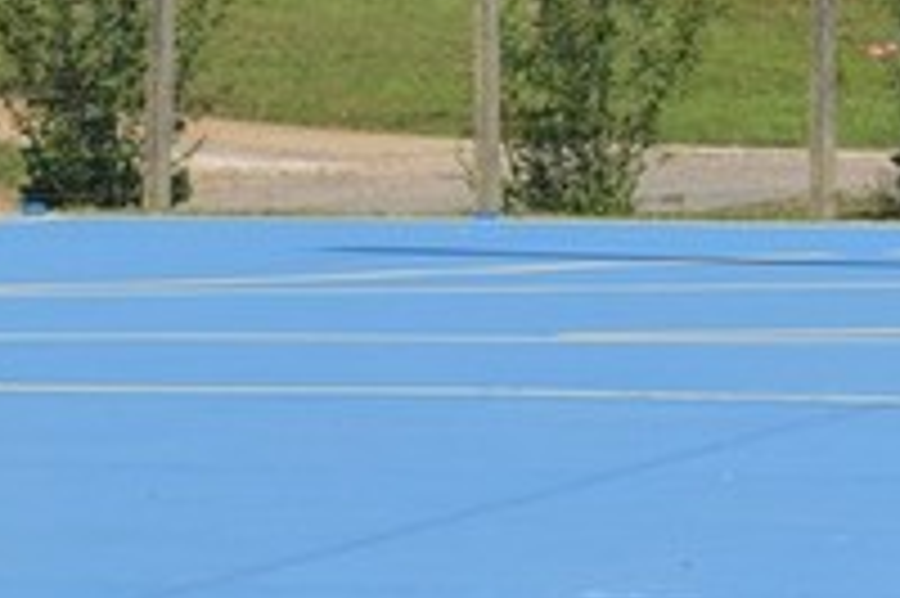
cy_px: -252
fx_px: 8218
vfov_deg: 4.2
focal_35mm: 329
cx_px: 1566
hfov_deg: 6.2
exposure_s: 1/320
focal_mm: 55
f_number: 9
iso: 100
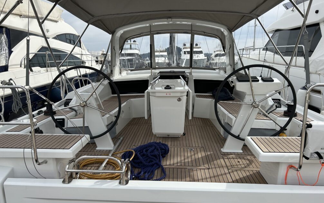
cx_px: 160
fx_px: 247
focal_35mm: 28
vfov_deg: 44.5
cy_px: 101
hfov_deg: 66.5
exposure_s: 1/3571
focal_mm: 5.7
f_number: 1.5
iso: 50
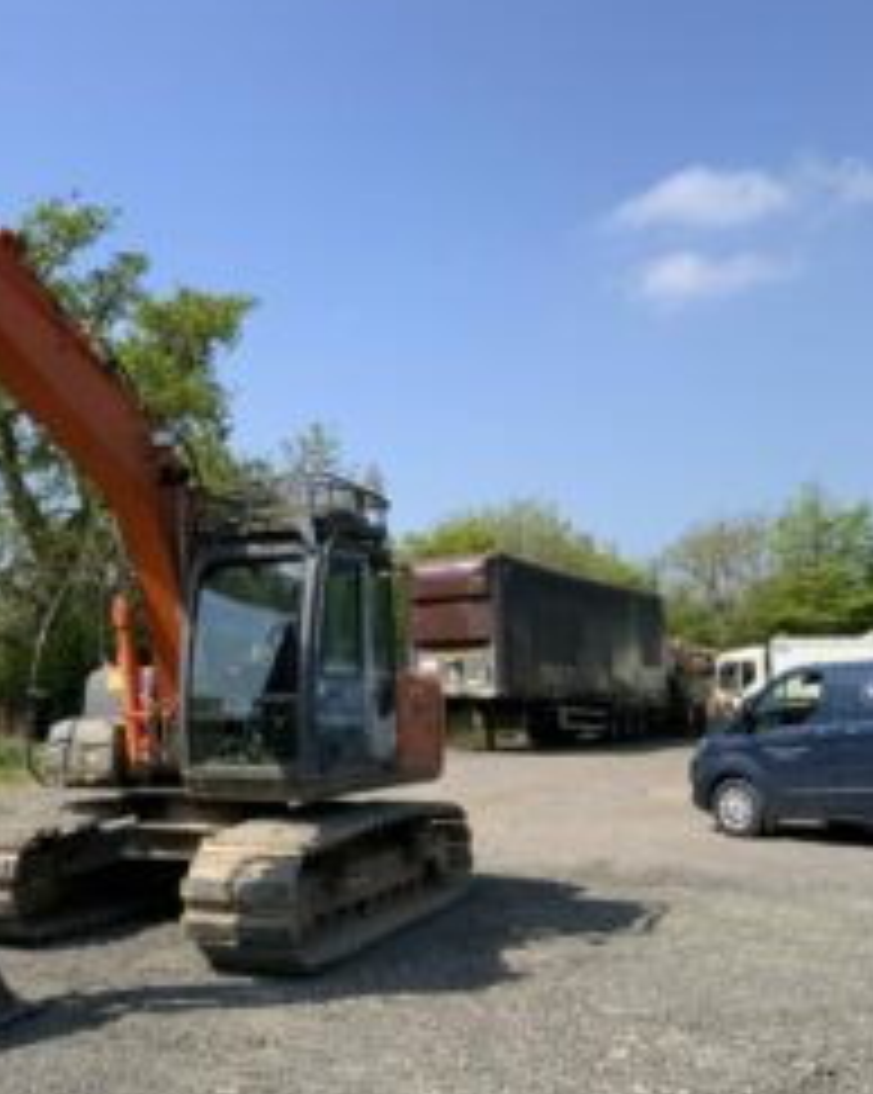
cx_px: 126
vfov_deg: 43.9
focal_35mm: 42
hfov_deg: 34.1
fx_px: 1358
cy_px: 549
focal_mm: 3
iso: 16
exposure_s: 1/1311
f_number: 1.8
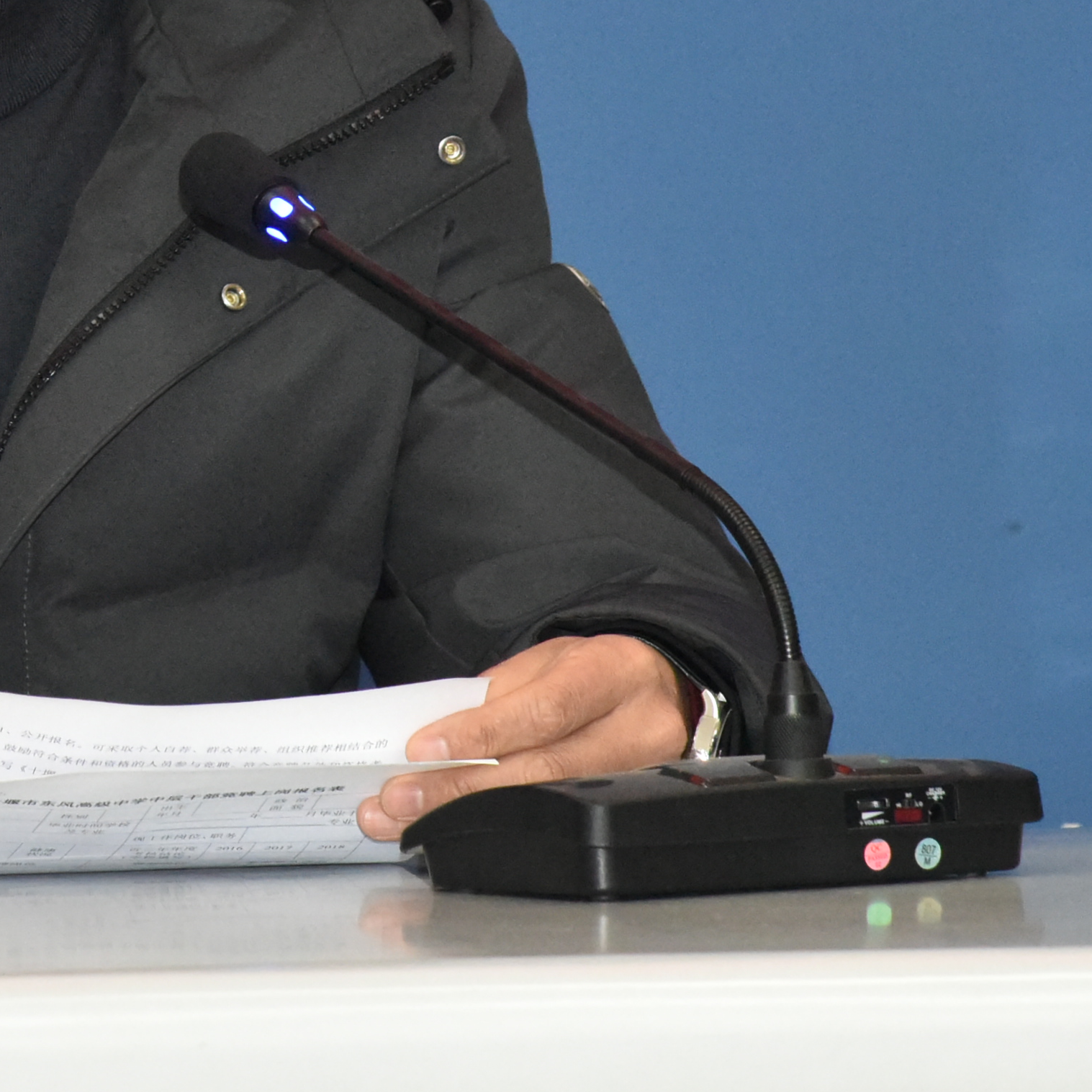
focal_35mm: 371
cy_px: -57
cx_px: -217
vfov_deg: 4.7
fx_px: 13241
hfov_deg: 4.7
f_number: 8
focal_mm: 120
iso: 6400
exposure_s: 1/125
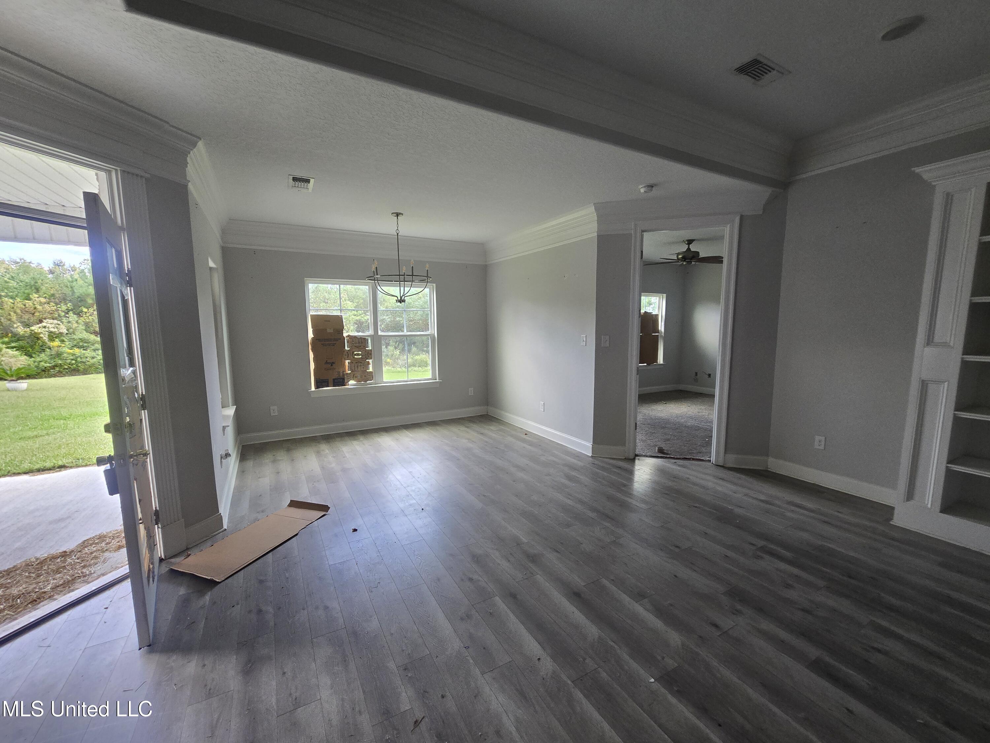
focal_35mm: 13
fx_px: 372
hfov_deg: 106.2
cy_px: 372
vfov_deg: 89.9
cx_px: 495
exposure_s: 1/60
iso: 100
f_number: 2.2
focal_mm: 2.2
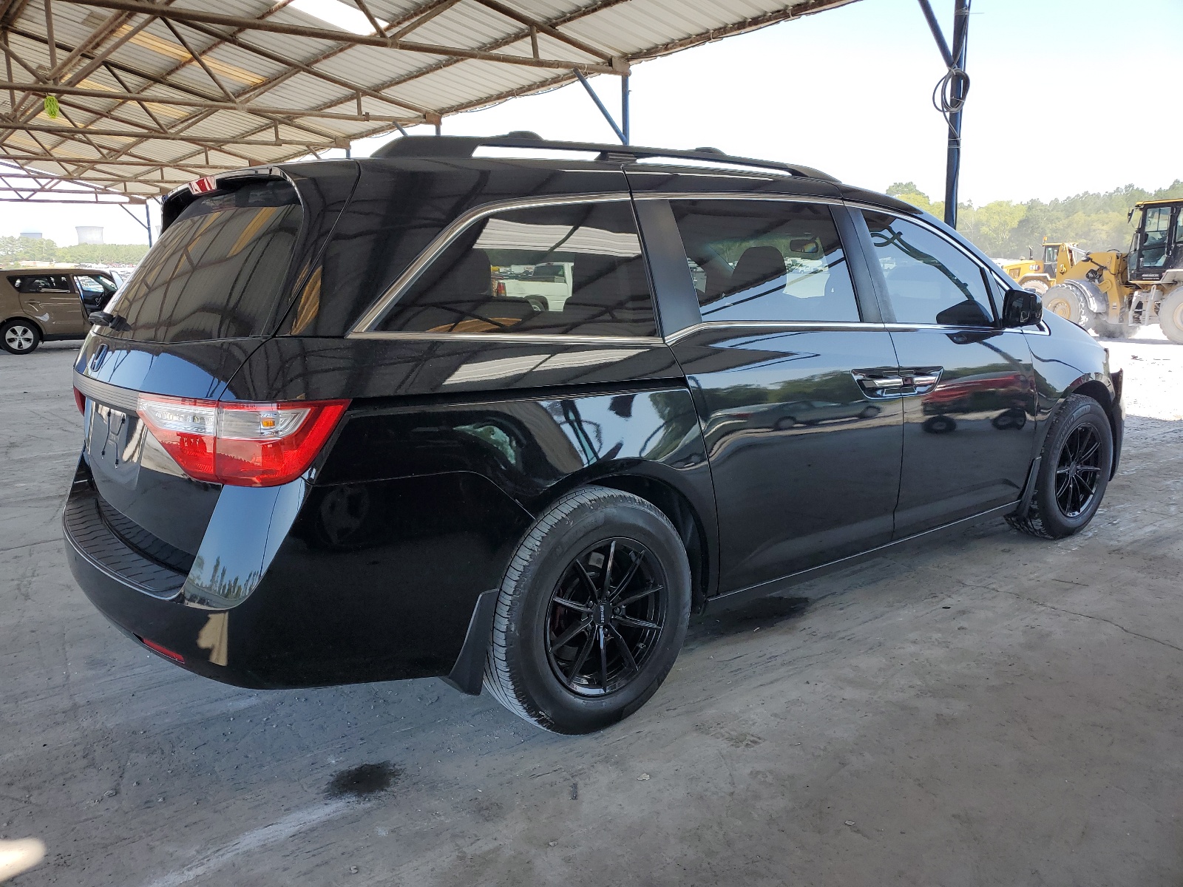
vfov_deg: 53.1
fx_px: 889
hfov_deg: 67.3
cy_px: 444
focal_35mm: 26
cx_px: 592
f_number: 1.5
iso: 50
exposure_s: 1/714
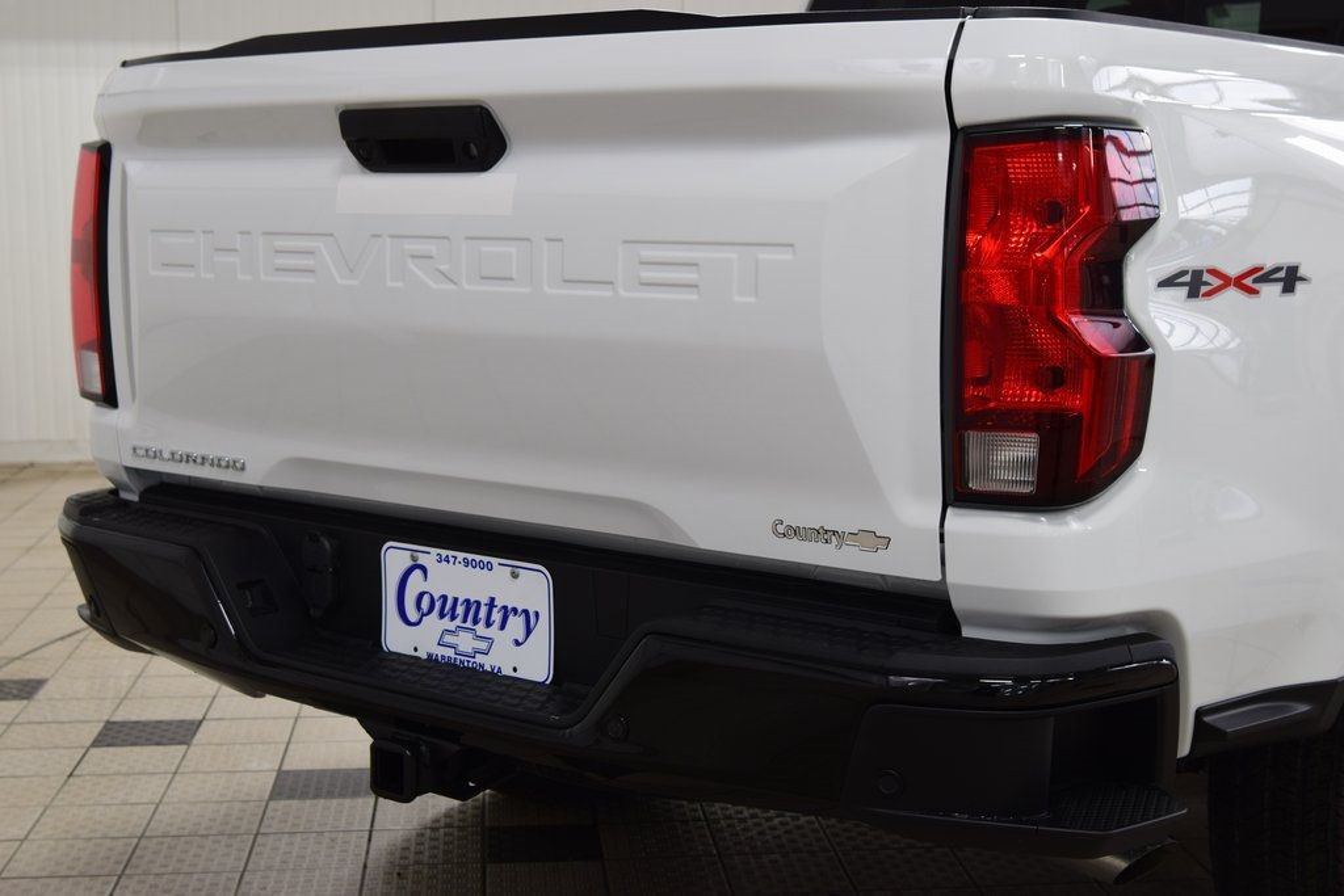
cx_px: 672
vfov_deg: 25.1
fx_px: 2016
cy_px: 448
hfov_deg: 36.9
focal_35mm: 54
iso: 400
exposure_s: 1/20
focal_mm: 36
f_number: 6.3
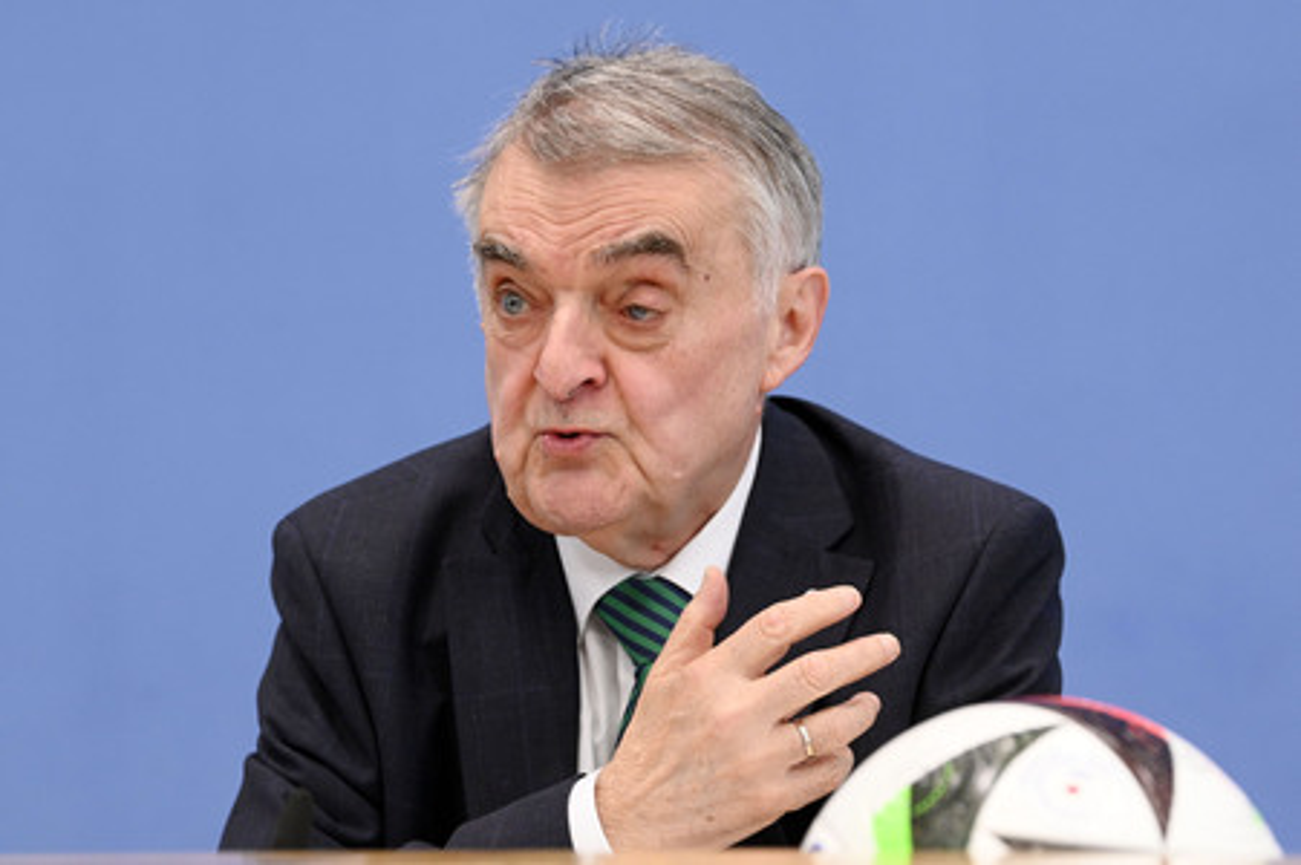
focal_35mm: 120
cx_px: 650
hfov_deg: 17.1
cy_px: 432
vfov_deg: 11.4
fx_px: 4333
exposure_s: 1/800
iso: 4000
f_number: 5
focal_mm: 120
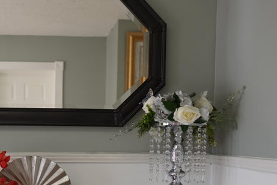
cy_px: 184
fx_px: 385
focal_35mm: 50
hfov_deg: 38.6
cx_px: 71
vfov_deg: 25.6
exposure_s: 1/160
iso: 100
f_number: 1.4
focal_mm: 16
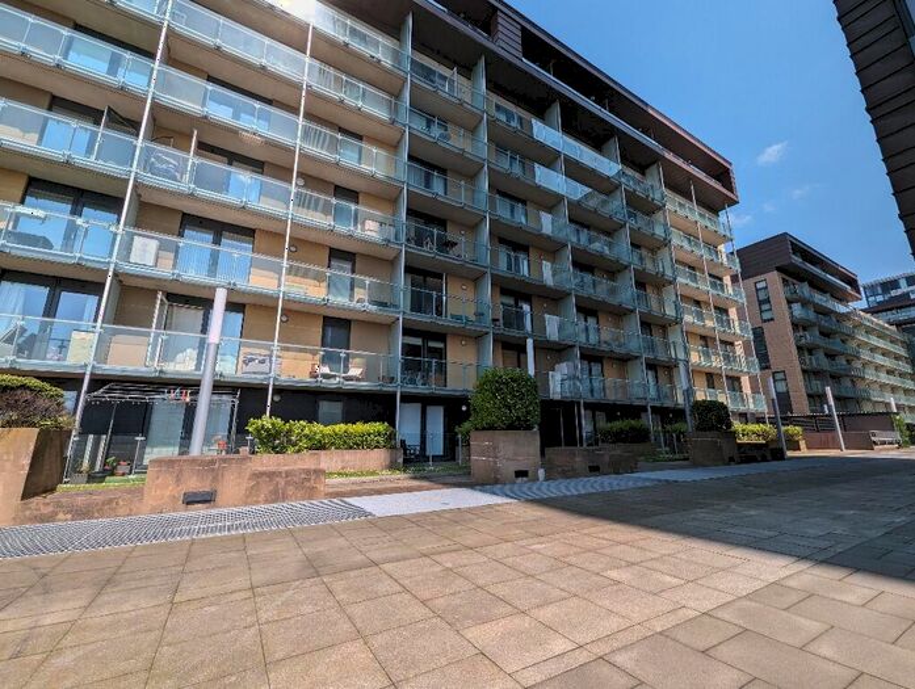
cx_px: 458
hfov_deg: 106.1
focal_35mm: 13
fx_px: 344
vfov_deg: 90.1
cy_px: 344
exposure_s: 1/1261
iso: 41
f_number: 2.2
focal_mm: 1.95
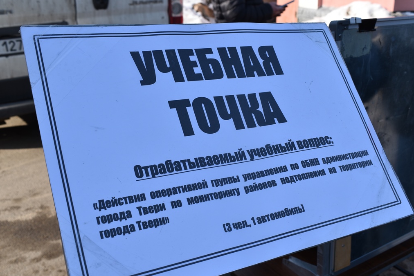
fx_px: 460
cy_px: 150
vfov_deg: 33.4
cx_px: 215
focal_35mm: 40
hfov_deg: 48.4
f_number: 8
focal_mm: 24
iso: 100
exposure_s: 1/250
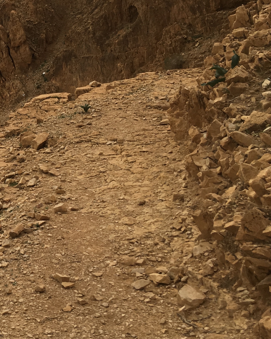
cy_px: 129
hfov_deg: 20.2
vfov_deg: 27.8
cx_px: -101
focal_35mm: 68
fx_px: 682
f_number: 2.2
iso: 25
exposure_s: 1/351
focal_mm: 4.15
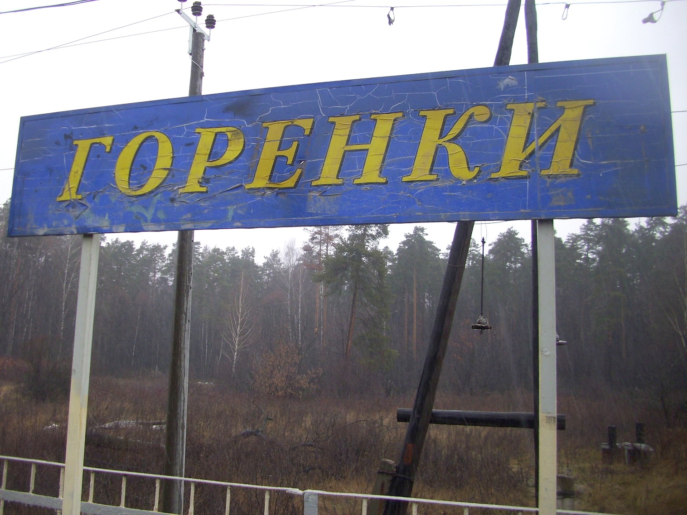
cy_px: 258
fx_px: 675
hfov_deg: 54.0
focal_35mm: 34
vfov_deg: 41.8
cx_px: 344
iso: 80
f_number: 2.9
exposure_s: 1/25
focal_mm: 5.7
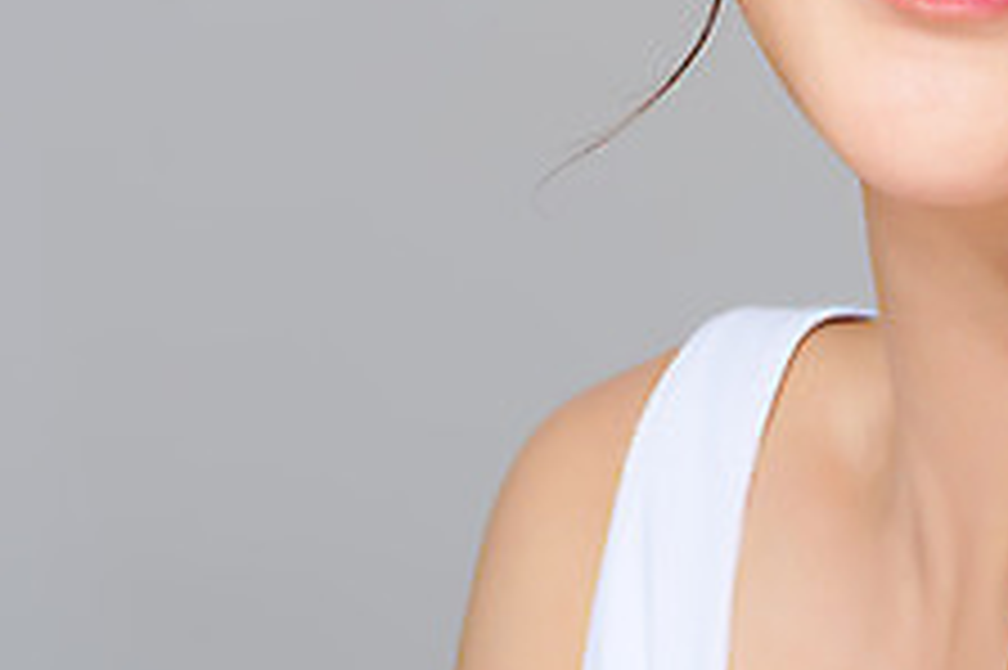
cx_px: 803
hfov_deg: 7.3
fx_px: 7862
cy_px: -175
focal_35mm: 281
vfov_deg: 4.9
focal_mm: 105
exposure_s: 1/125
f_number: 16
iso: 64
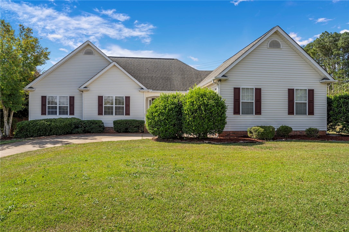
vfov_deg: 53.1
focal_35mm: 24
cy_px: 116
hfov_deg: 73.8
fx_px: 233
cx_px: 174
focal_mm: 24
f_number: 6.3
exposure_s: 1/320
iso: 100
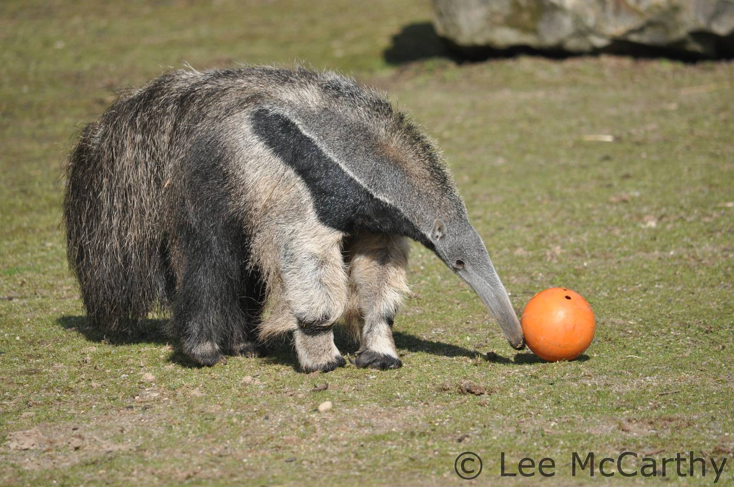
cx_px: 367
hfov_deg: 5.7
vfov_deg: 3.8
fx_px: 7332
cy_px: 244
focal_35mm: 360
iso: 800
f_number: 5.6
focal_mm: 240
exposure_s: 1/3200
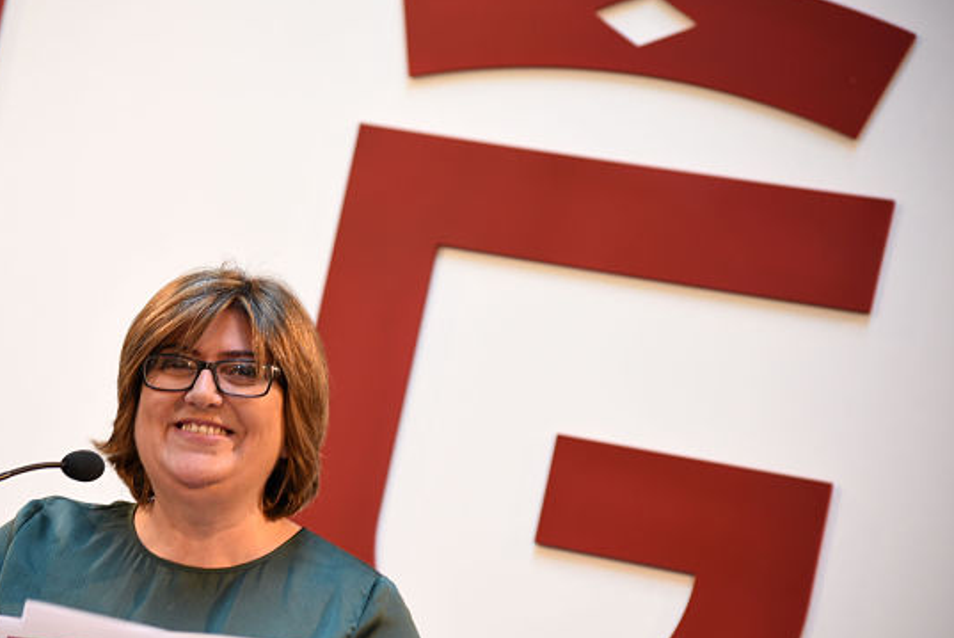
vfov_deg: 9.1
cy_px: 357
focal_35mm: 151
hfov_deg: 13.6
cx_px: 367
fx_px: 4005
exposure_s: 1/125
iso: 1600
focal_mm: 122
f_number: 5
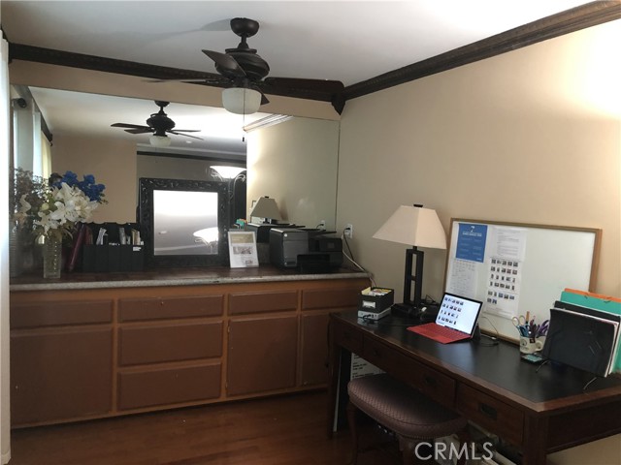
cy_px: 232
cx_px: 310
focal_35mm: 28
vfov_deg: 49.7
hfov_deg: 63.4
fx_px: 502
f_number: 1.8
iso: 100
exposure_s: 1/12
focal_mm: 3.99
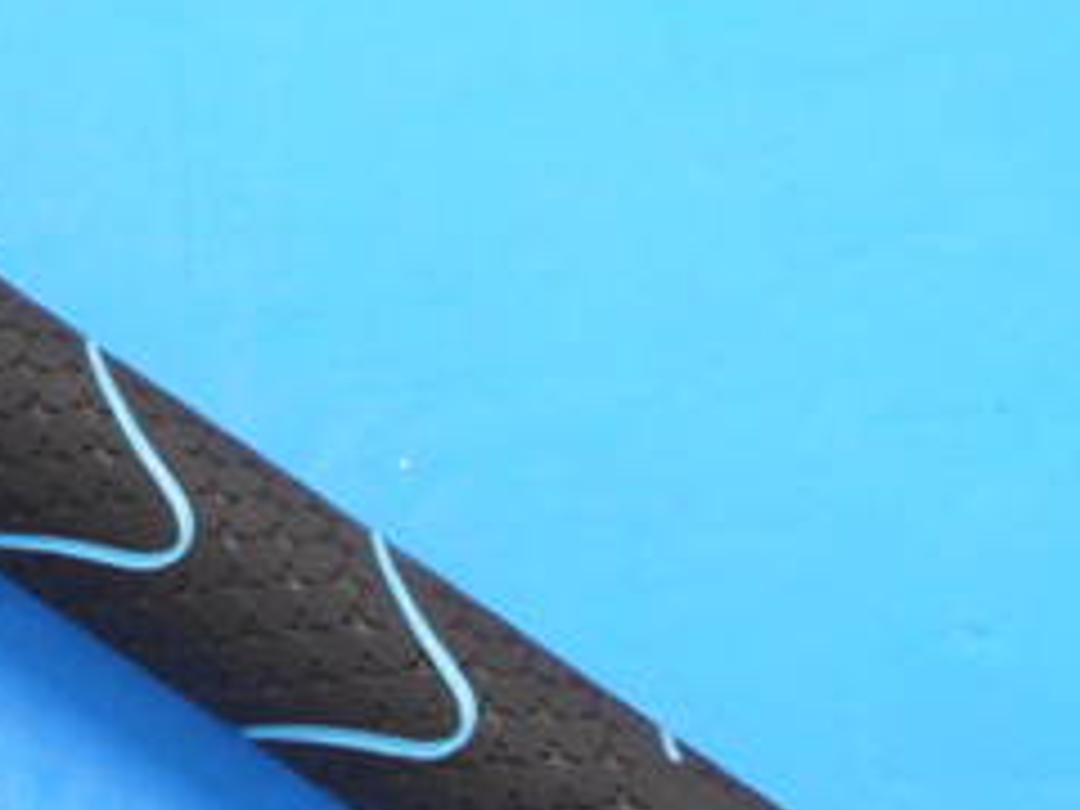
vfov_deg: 6.6
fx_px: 6989
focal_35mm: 224
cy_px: 414
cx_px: 184
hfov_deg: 8.8
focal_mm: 42
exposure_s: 1/80
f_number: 5.6
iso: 640
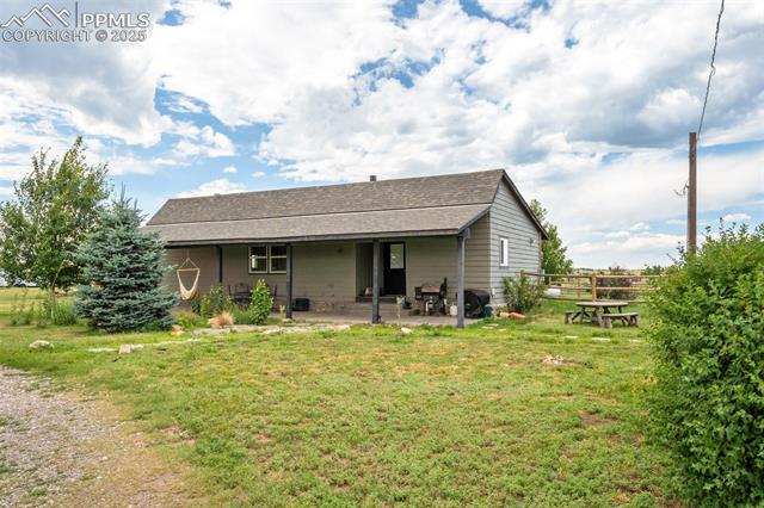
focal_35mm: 25
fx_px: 530
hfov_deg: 71.5
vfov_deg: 51.2
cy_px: 254
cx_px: 382
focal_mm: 25
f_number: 6.3
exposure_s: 1/400
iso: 400
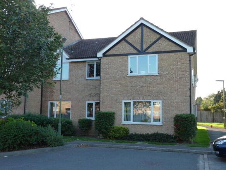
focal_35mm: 41
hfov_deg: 45.8
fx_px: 268
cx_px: 113
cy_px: 85
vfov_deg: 35.1
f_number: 3.6
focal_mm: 7.3
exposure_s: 1/125
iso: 125
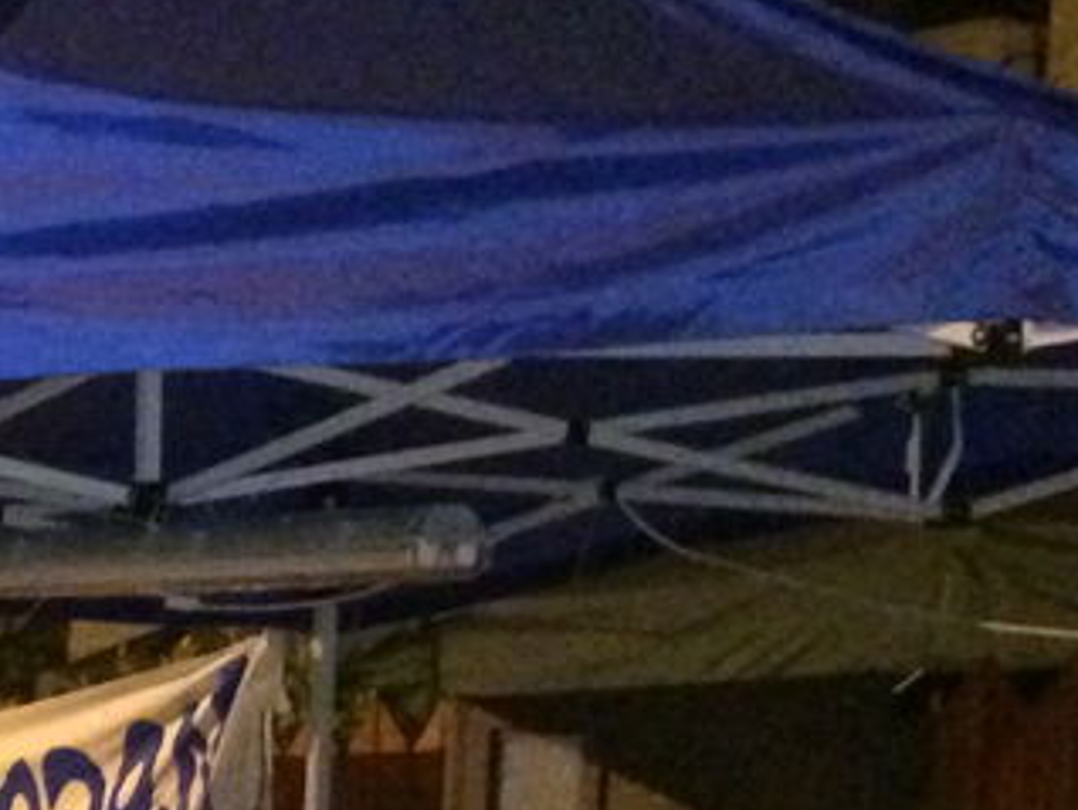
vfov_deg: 10.7
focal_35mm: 132
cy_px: 1379
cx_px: -641
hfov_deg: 13.8
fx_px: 4114
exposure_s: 1/17
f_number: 2.2
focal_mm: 4.12
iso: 1000
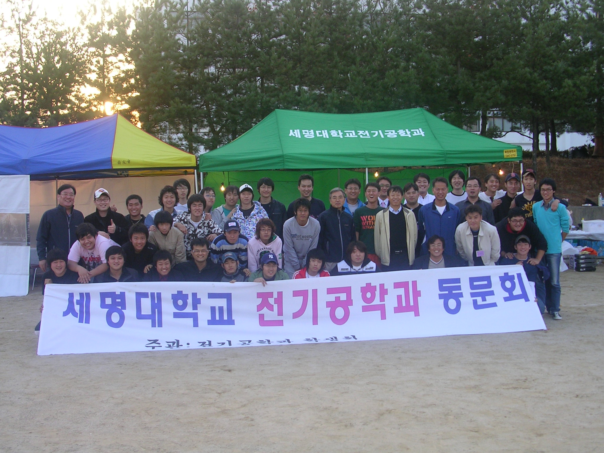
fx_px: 750
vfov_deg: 33.6
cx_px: 302
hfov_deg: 43.9
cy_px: 226
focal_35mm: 43
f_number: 3
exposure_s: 1/68
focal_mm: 6.6
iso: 50
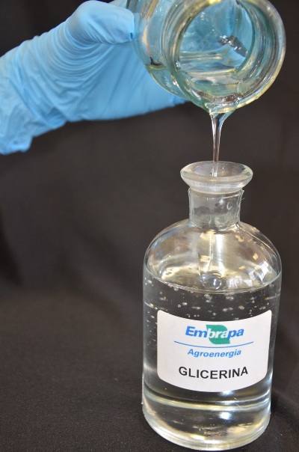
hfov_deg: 21.5
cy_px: 226
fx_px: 788
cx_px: 150
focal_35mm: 63
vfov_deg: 32.0
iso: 800
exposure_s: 1/60
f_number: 4.8
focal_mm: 42
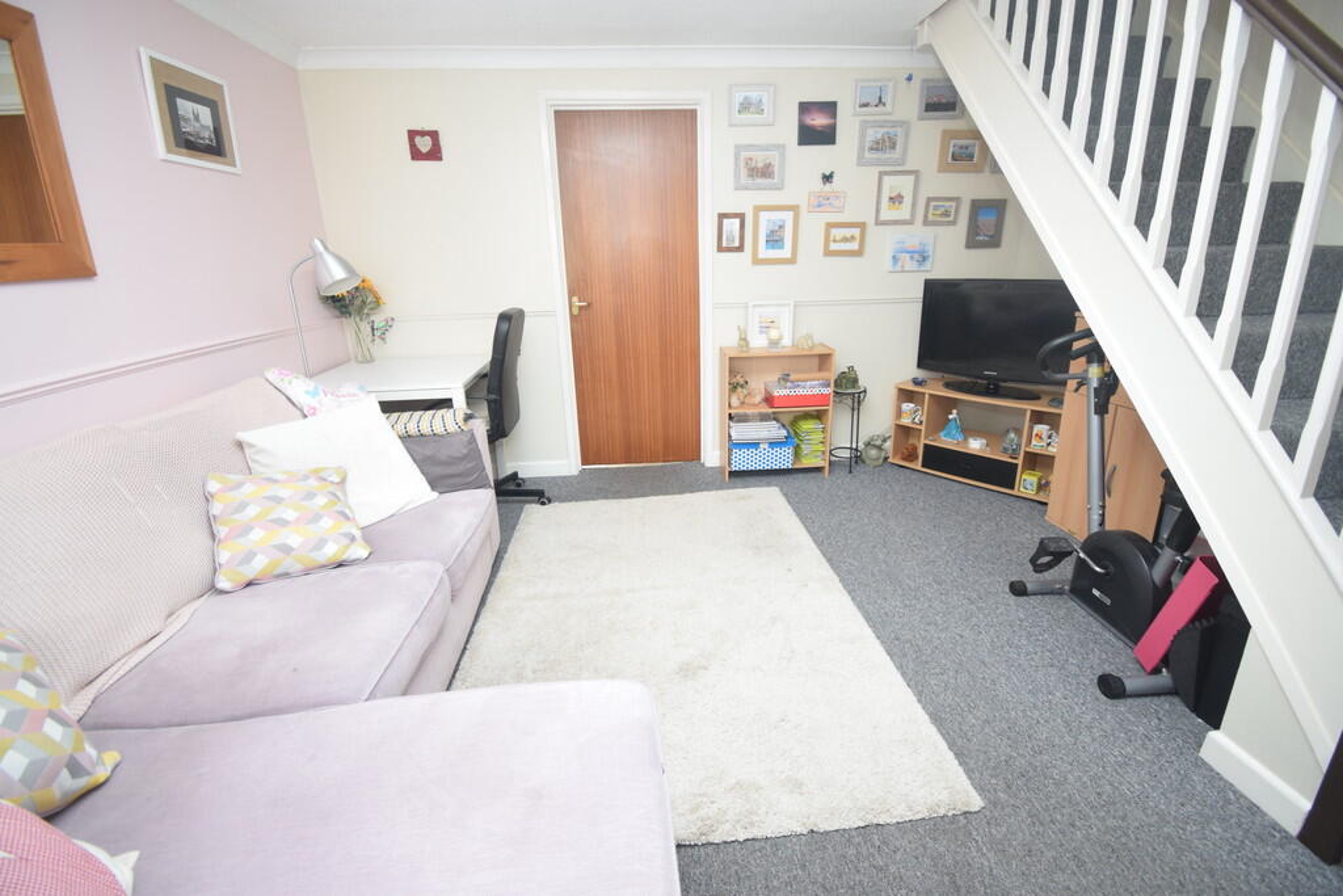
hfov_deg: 100.4
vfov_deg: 77.3
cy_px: 448
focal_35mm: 15
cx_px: 672
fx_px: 560
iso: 720
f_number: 4.5
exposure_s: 1/60
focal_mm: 10
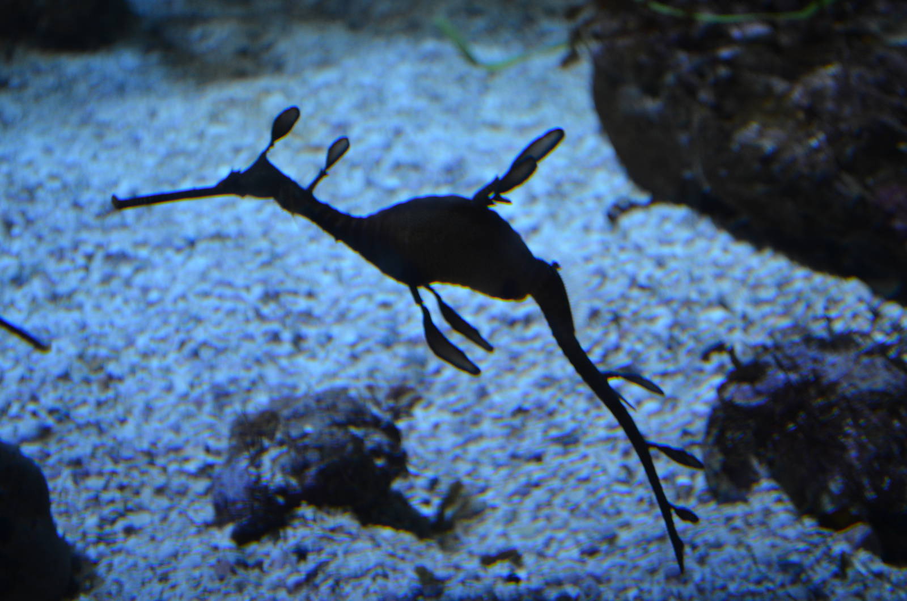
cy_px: 300
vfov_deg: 19.6
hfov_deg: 29.3
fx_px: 1735
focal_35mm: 69
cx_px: 454
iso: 560
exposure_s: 1/60
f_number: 5.3
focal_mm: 46
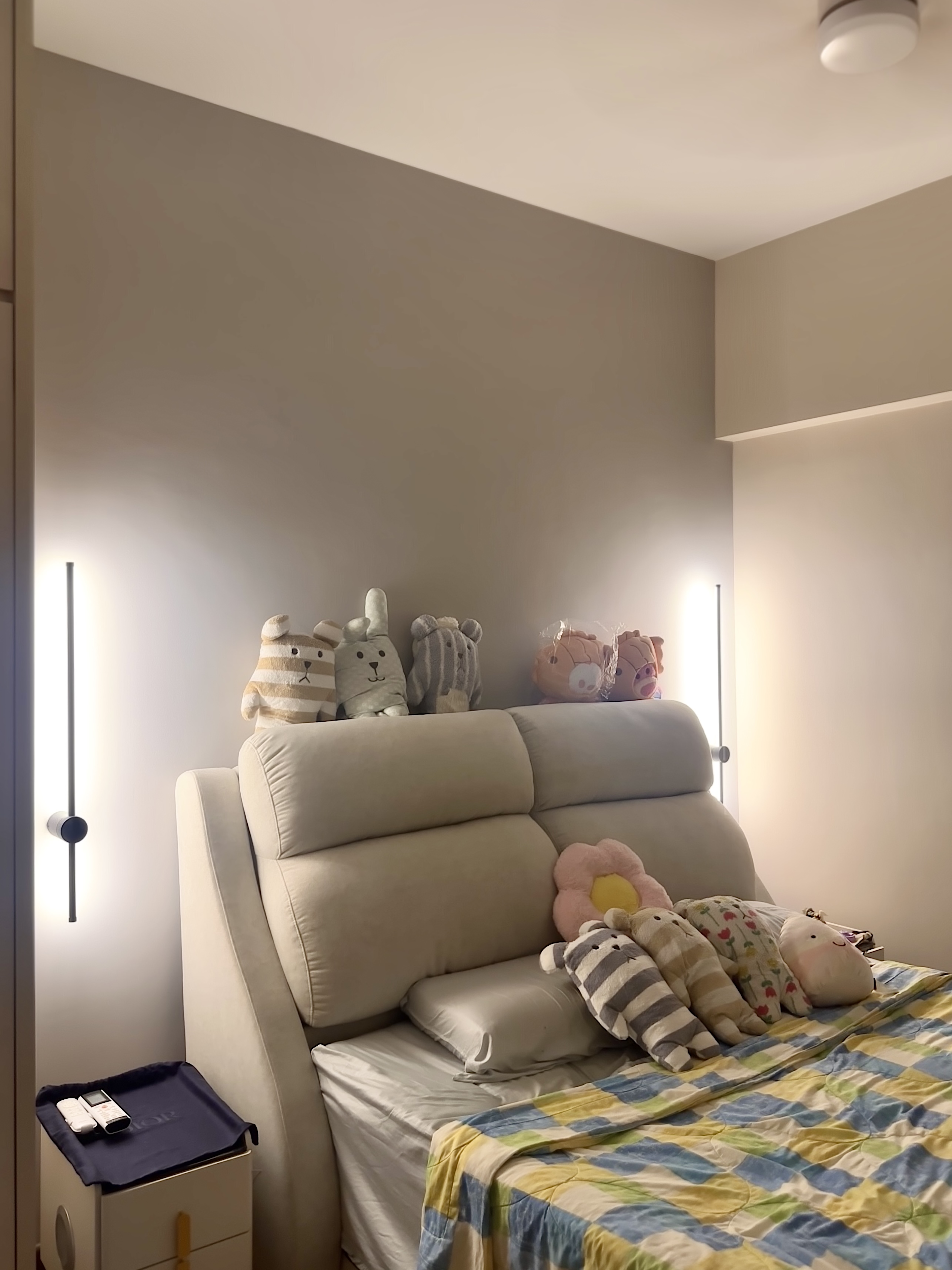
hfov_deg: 56.8
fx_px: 880
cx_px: 476
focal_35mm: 24
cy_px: 635
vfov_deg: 71.6
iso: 800
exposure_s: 1/60
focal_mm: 6.86
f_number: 1.78
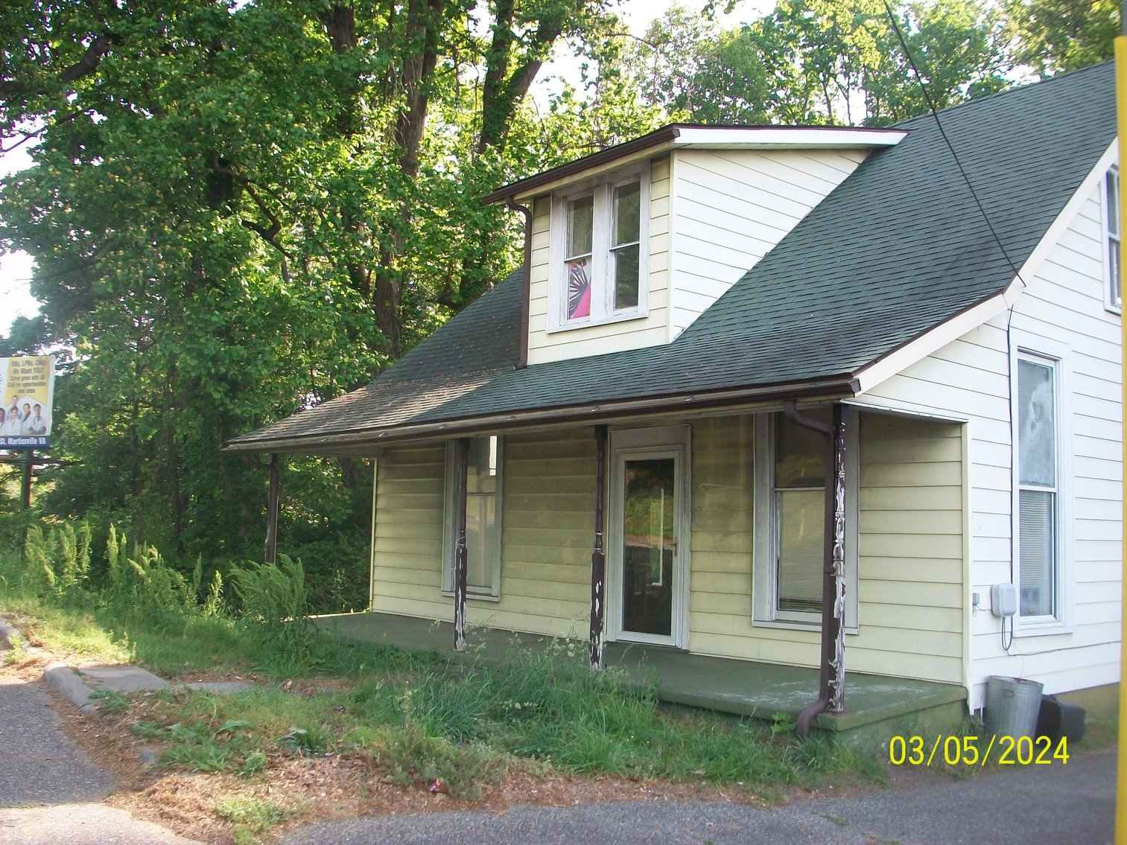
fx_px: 1107
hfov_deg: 54.0
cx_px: 564
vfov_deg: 41.8
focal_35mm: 34
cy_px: 422
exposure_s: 1/160
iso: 80
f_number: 2.8
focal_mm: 5.7
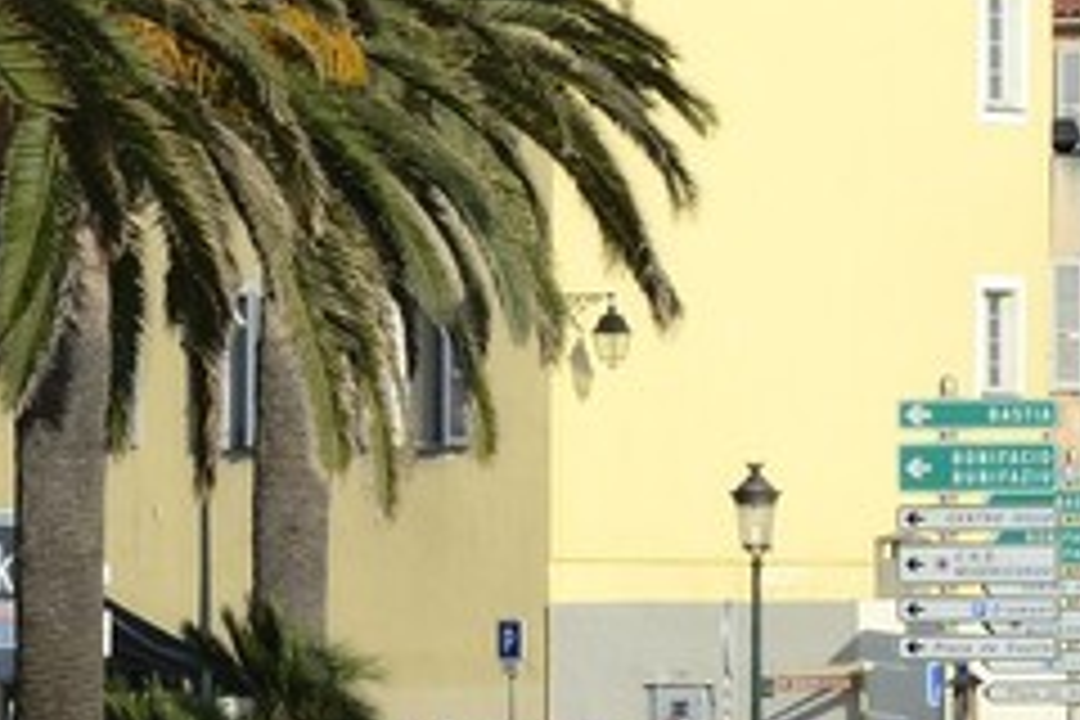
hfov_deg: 3.0
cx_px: 3272
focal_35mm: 679
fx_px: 20368
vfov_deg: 2.0
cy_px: 410
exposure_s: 1/200
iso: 200
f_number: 16
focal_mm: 102
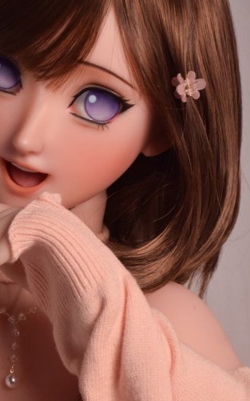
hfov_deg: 6.8
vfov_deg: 10.9
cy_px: 226
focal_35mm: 193
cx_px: 41
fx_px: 2104
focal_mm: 75
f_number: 8
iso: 500
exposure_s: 1/125
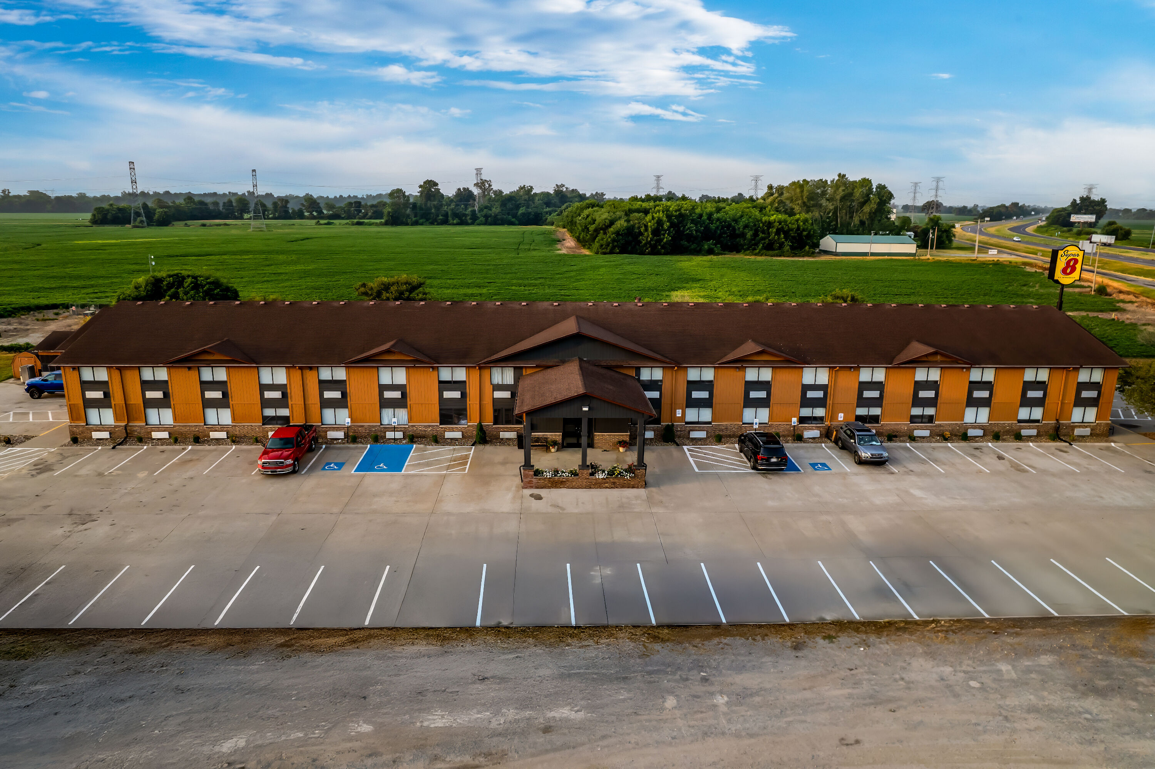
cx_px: 578
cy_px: 384
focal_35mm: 22
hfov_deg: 78.6
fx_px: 706
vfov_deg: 57.2
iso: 110
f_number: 2.8
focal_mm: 8.38
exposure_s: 1/25
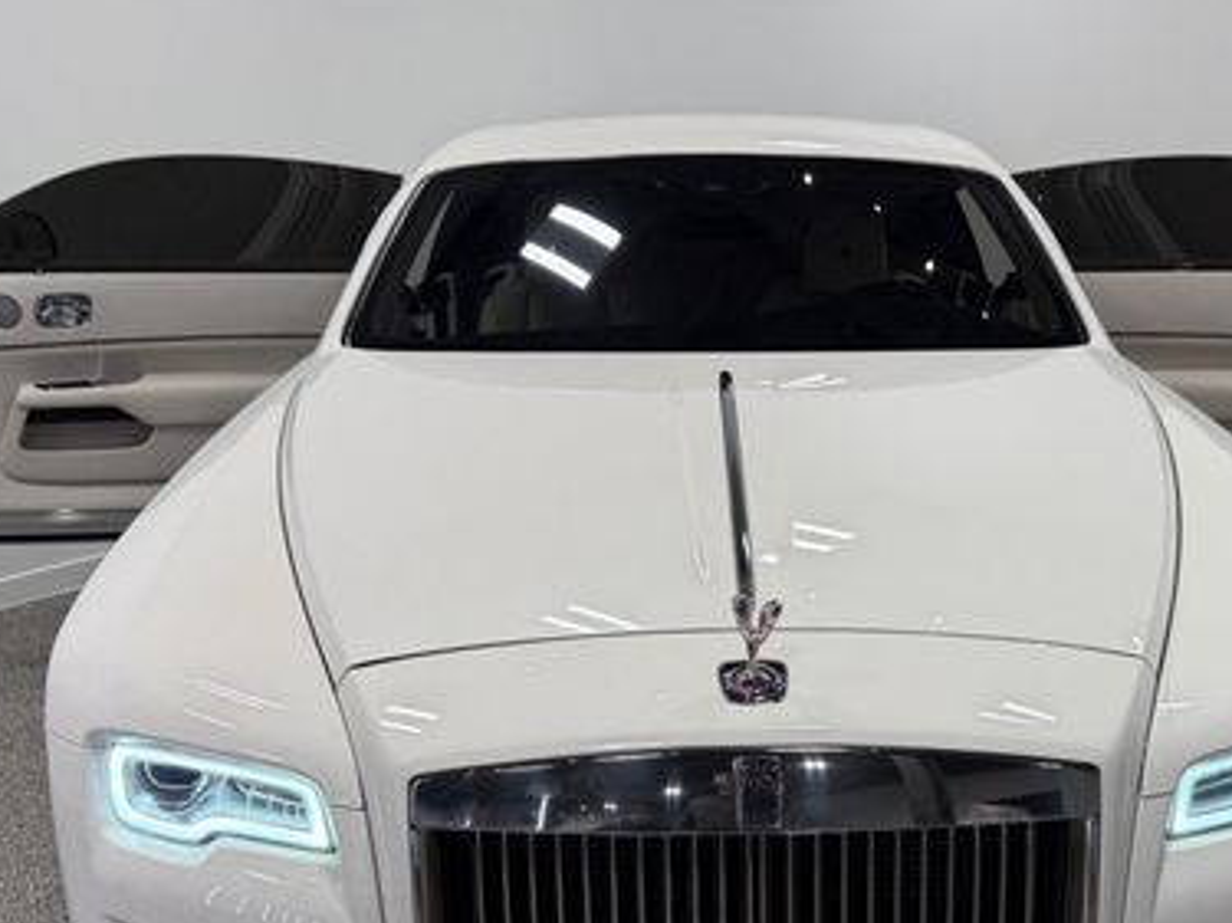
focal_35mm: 41
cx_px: 736
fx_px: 1459
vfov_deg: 34.2
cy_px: 716
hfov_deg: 45.6
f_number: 1.78
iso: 80
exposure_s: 1/539
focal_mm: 6.76
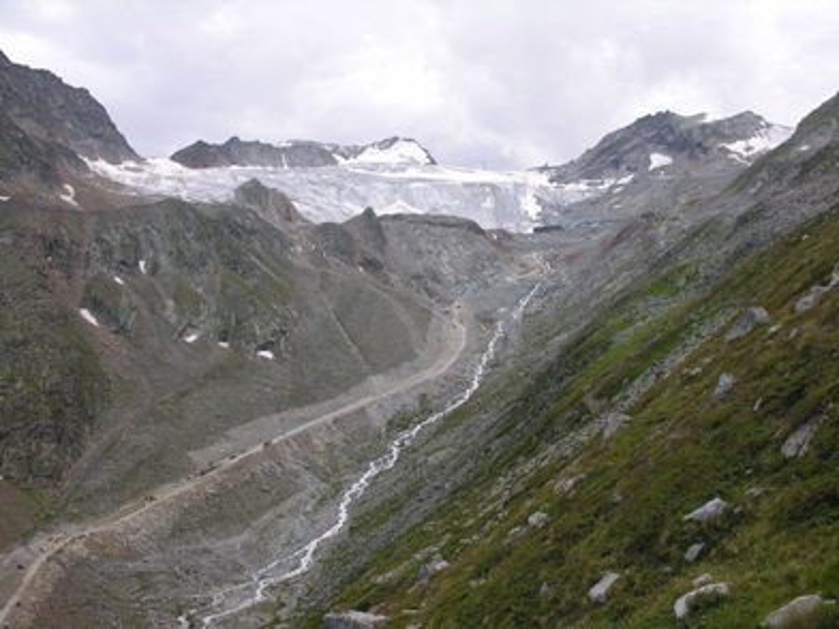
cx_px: 420
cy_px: 314
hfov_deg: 52.6
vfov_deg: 40.7
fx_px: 848
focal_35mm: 35
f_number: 4
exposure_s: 1/100
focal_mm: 8.9
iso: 50
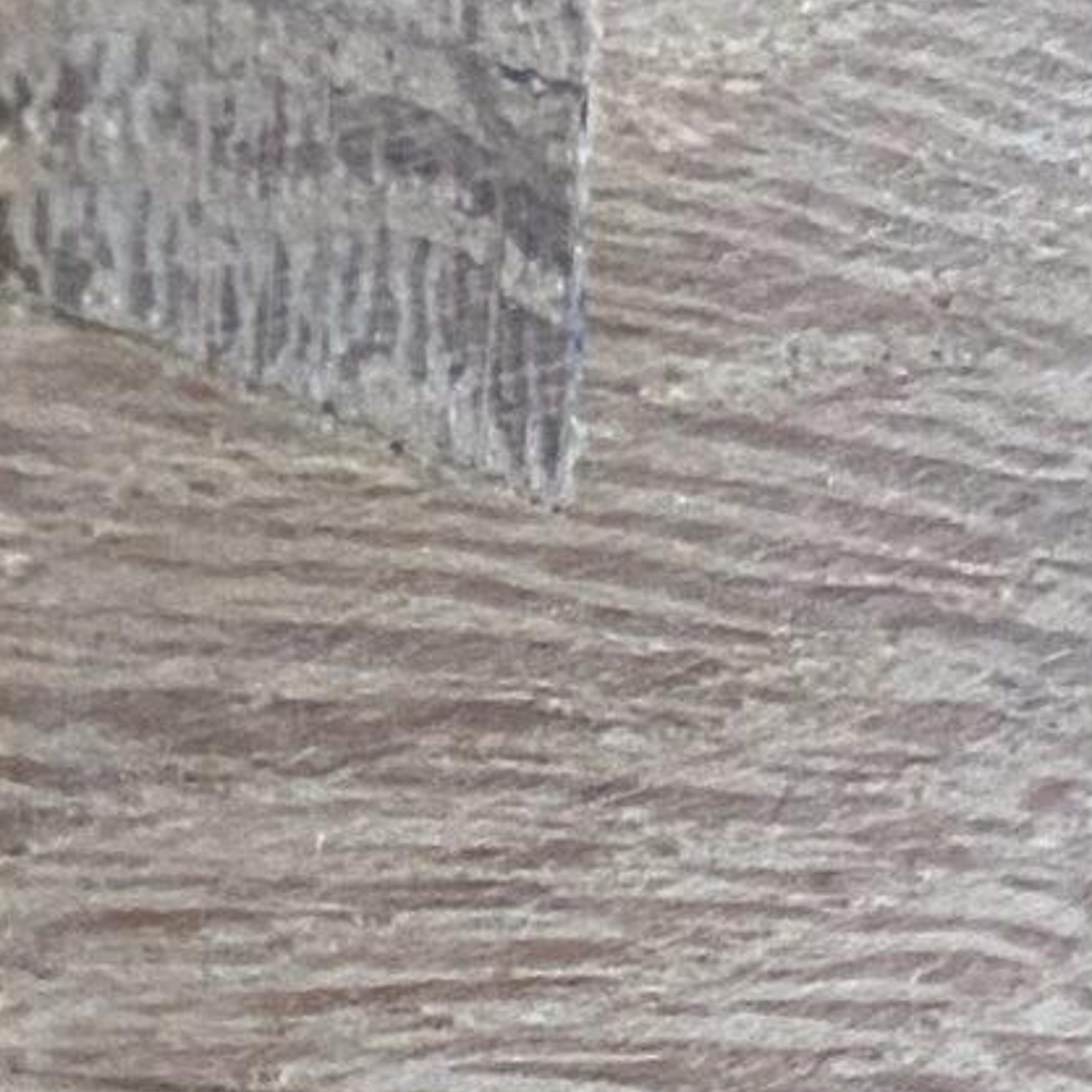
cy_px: 3344
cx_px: -50
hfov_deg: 12.2
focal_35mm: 141
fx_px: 5032
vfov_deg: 9.5
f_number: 1.8
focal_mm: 4.25
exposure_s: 1/60
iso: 200
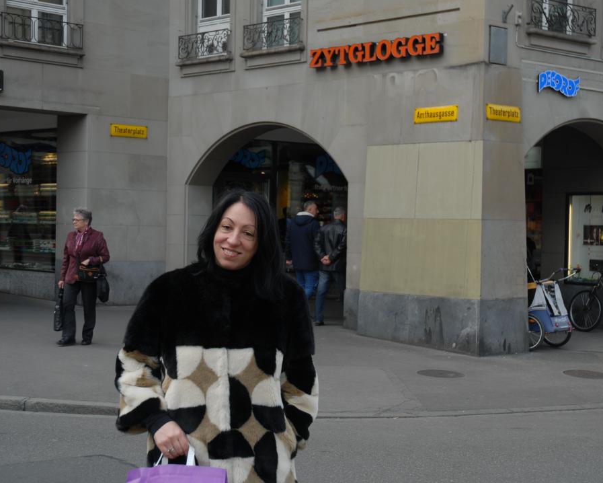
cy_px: 243
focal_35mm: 60
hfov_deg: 31.6
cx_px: 349
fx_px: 1063
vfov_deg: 25.6
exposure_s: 1/125
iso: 100
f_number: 5.6
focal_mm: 35
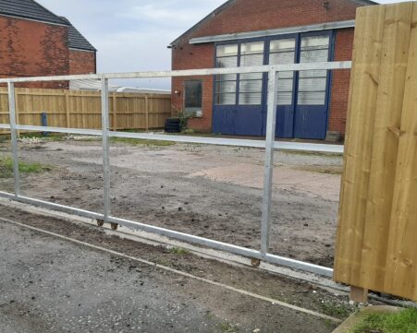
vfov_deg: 41.1
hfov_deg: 49.9
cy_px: 191
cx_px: 163
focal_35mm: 36
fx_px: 444
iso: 40
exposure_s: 1/269
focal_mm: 3.93
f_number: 1.7
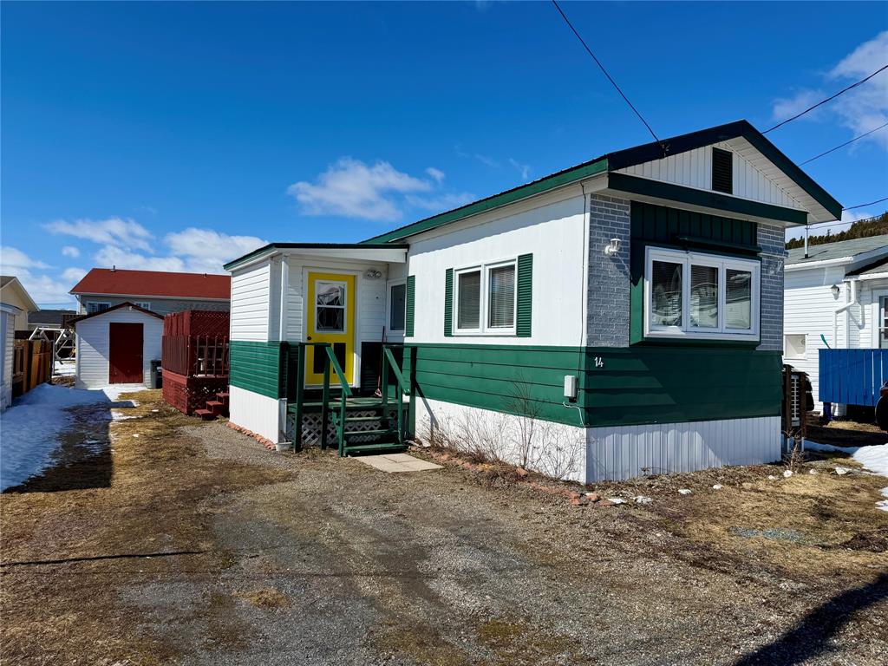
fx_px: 616
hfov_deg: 71.6
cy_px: 333
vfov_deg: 56.8
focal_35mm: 24
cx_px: 444
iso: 80
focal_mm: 6.76
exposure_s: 1/8130
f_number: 1.78
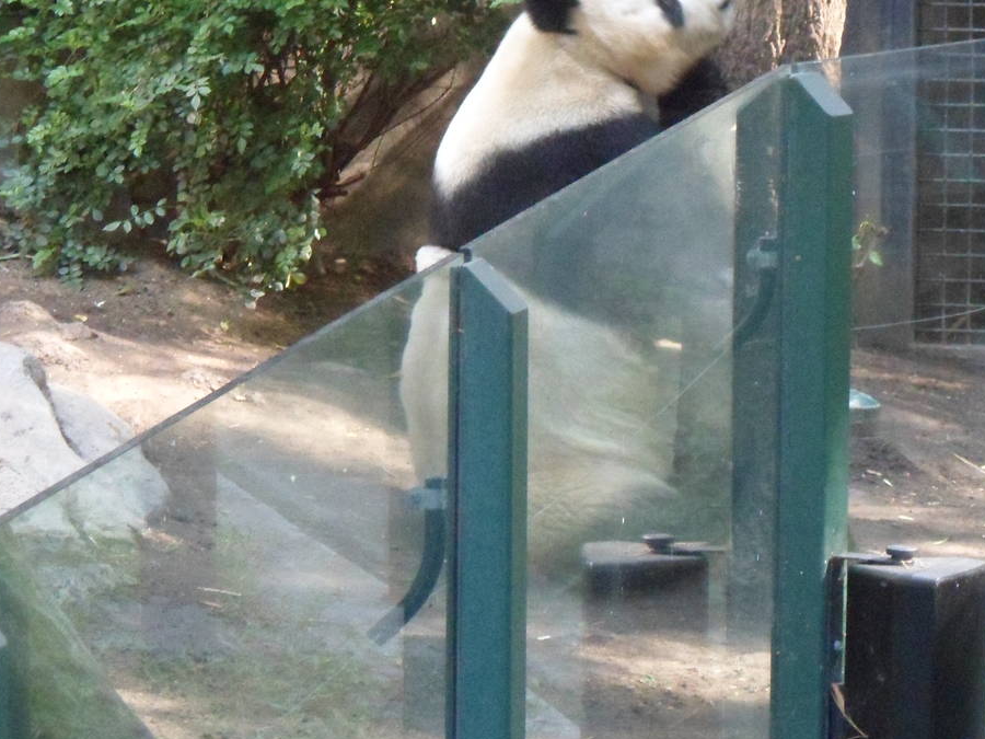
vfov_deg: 6.4
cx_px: 509
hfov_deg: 8.6
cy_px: 131
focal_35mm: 231
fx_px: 6573
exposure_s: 1/20
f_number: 5.4
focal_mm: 22.5
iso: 640
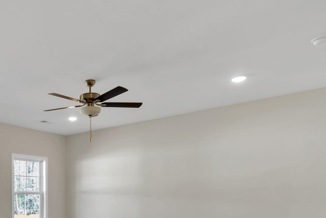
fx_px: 290
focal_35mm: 32
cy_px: 192
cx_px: 54
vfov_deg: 38.6
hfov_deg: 53.7
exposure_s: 1/6
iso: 320
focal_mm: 16
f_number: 9
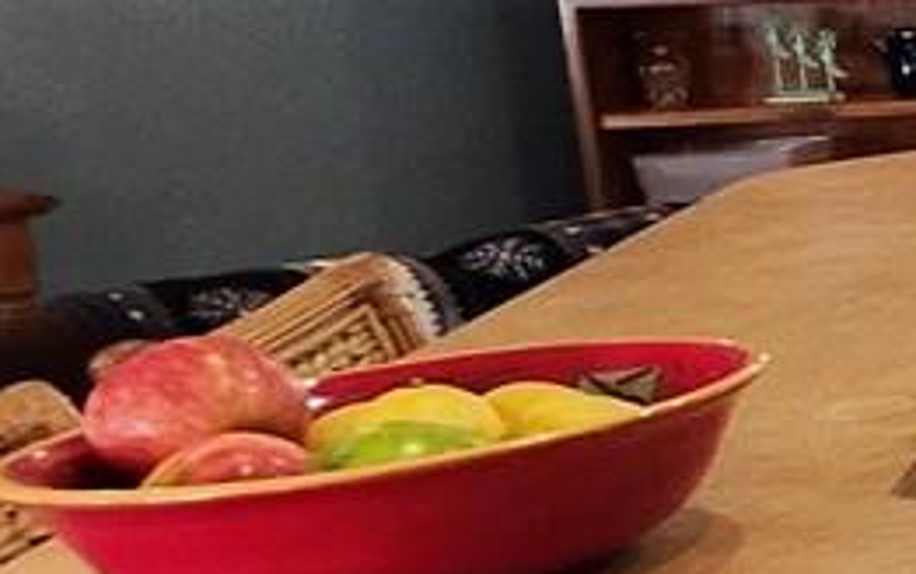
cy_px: 168
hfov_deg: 13.7
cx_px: 2374
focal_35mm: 84
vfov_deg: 15.5
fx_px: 2098
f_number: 2.2
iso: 320
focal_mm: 1.74
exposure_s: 1/40
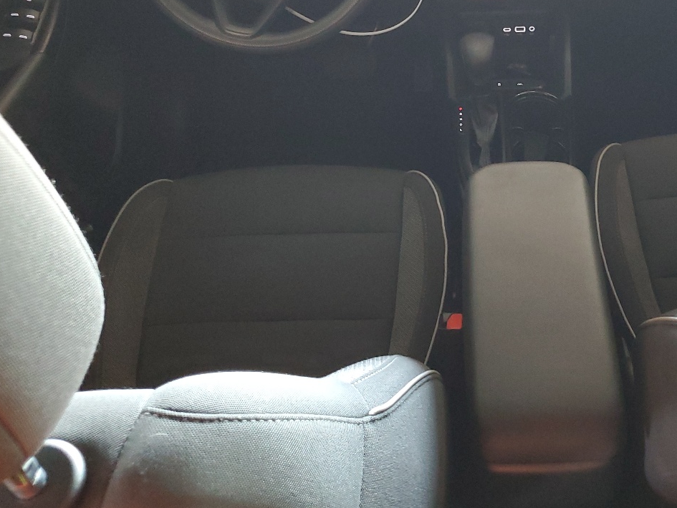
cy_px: 138
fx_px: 861
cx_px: 513
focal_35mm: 44
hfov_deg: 41.6
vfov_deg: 32.4
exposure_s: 1/15
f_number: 1.5
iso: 285
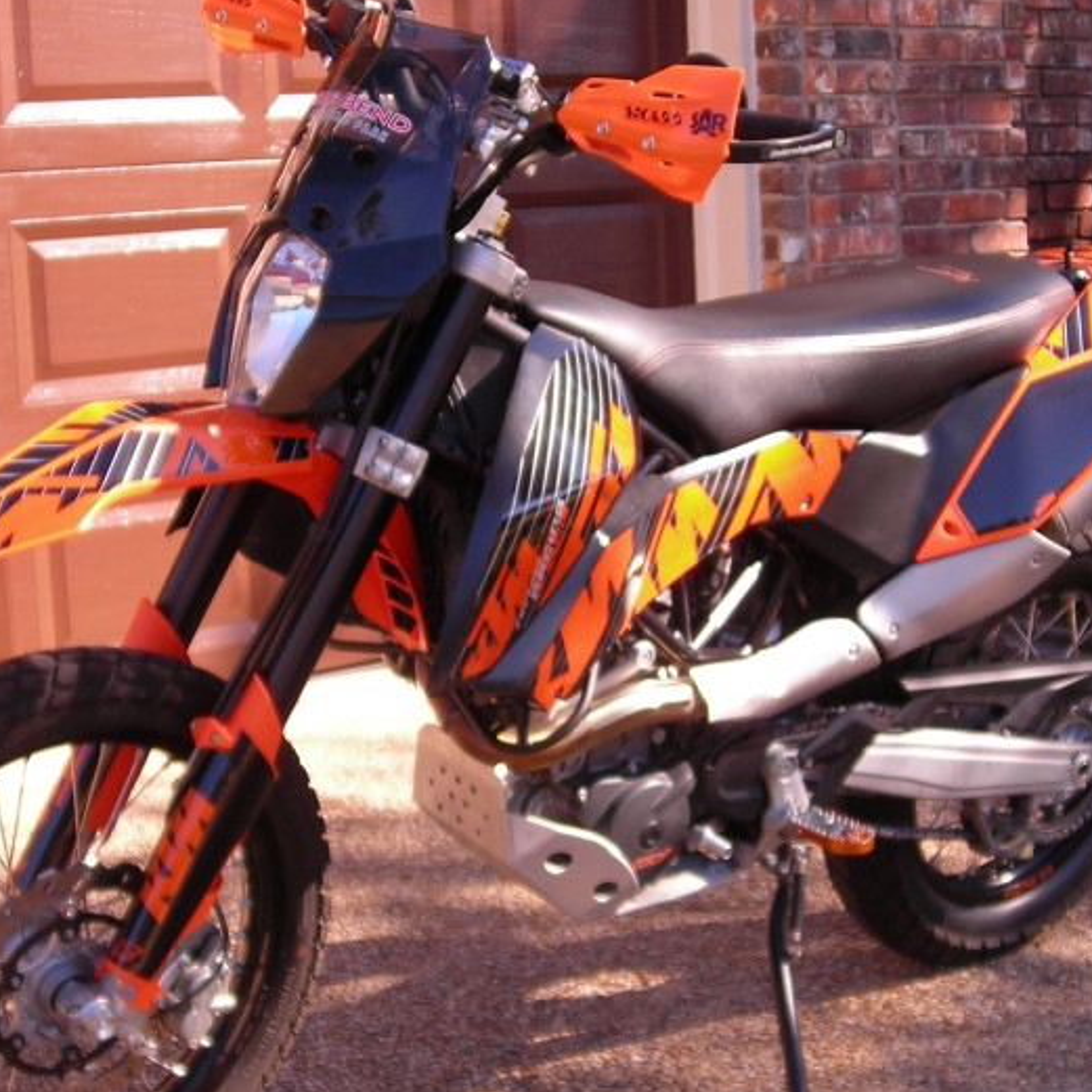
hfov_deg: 26.1
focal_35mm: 66
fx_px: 2356
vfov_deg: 26.1
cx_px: 564
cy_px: 631
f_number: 3.2
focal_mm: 6.3
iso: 50
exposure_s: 1/187
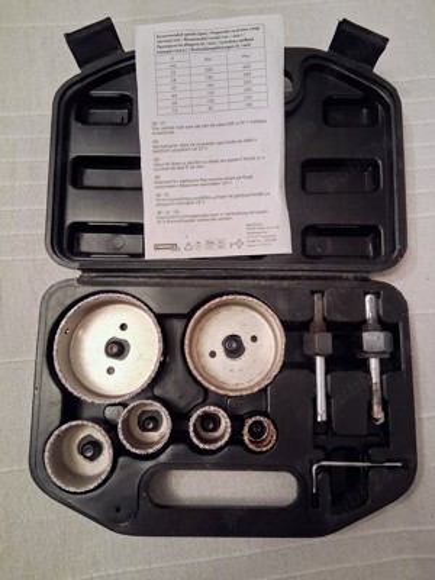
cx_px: 218
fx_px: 436
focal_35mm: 26
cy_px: 290
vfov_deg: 67.3
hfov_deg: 53.1
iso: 640
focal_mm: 3.98
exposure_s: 1/50
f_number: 1.8
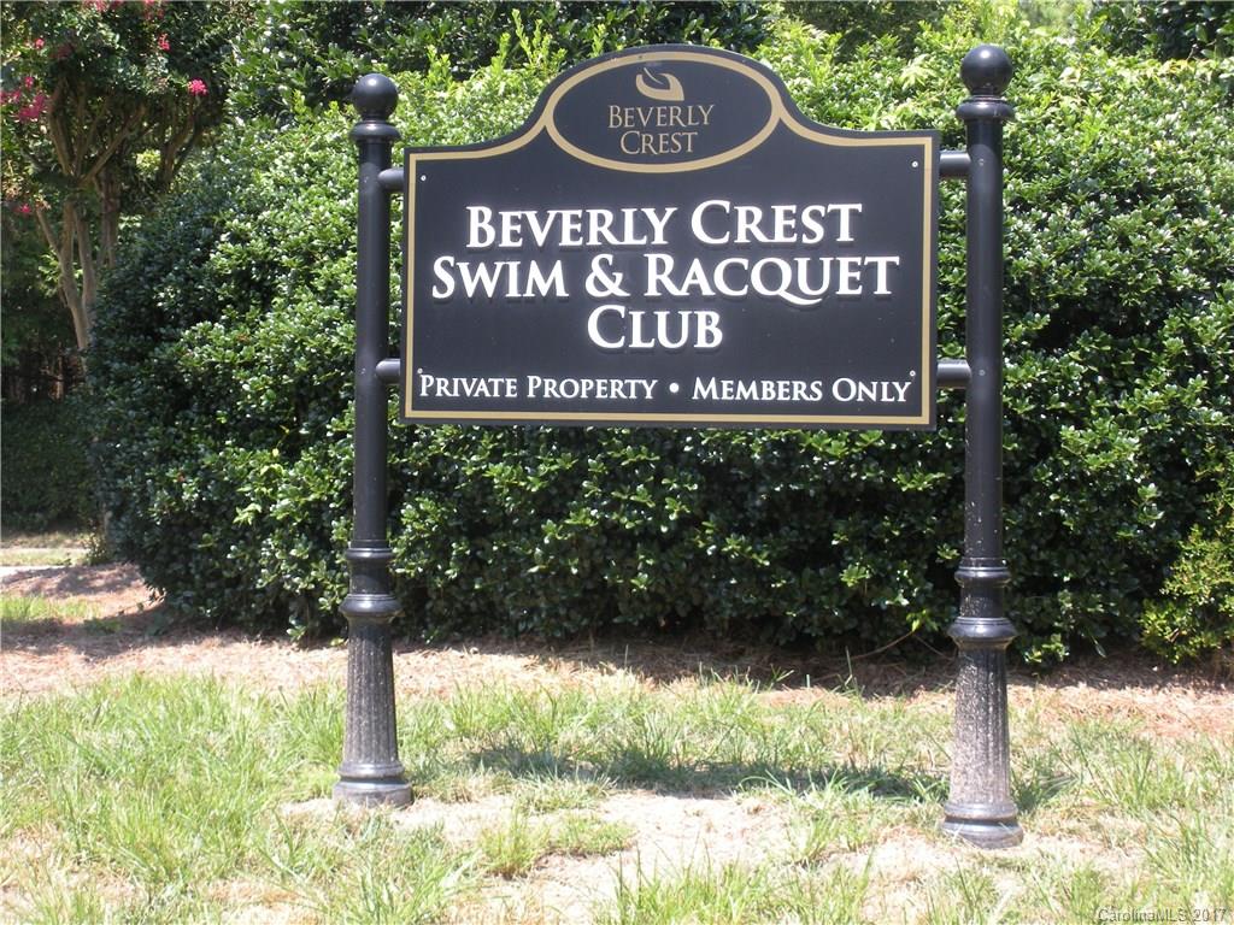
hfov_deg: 30.3
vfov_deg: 22.9
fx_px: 2281
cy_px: 462
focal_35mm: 64
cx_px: 617
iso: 95
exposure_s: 1/131
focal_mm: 11.2
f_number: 4.6
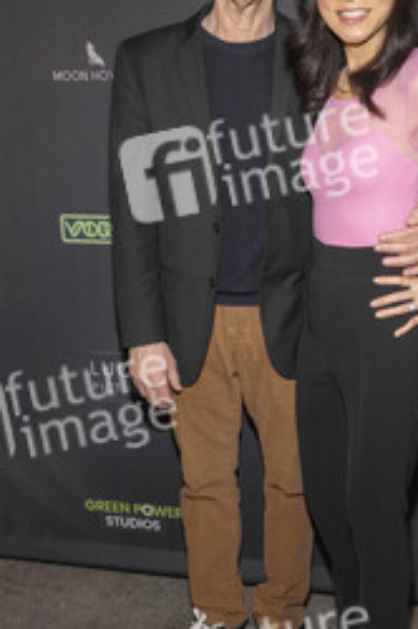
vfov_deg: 40.5
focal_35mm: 49
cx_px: 322
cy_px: 289
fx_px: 852
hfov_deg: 27.1
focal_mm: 30.5
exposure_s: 1/200
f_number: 5.6
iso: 800
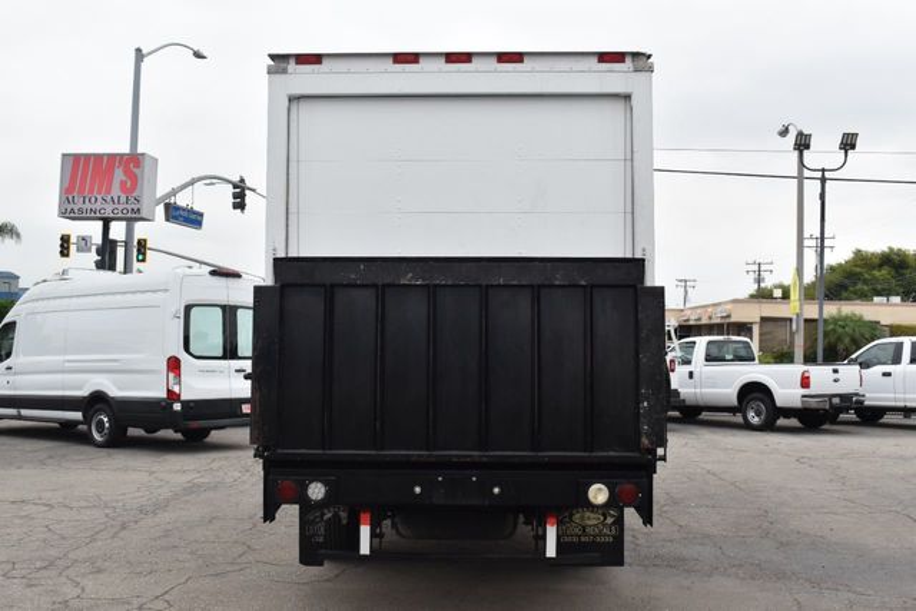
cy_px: 306
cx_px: 458
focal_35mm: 36
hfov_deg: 53.1
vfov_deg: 36.9
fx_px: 916
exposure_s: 1/320
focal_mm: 24
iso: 400
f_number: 9
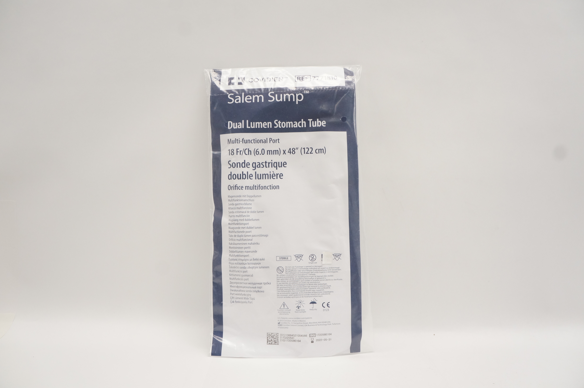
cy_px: 194
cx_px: 292
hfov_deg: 67.4
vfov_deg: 47.8
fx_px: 438
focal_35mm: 27
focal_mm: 18
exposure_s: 1/160
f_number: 6.3
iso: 800
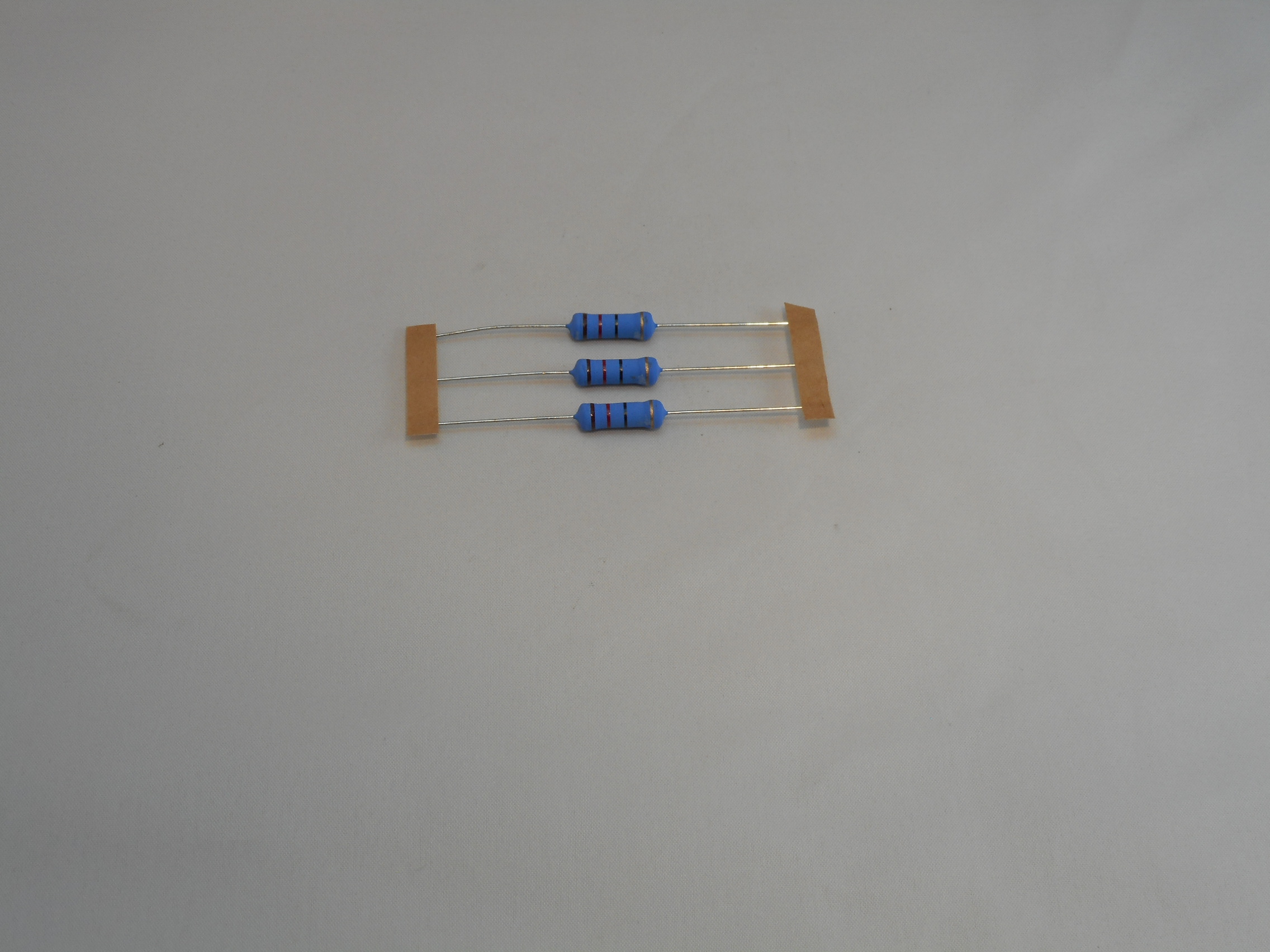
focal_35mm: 59
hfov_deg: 32.7
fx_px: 2165
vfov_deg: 24.8
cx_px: 635
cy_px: 476
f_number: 5.1
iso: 80
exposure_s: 1/30
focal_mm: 10.5
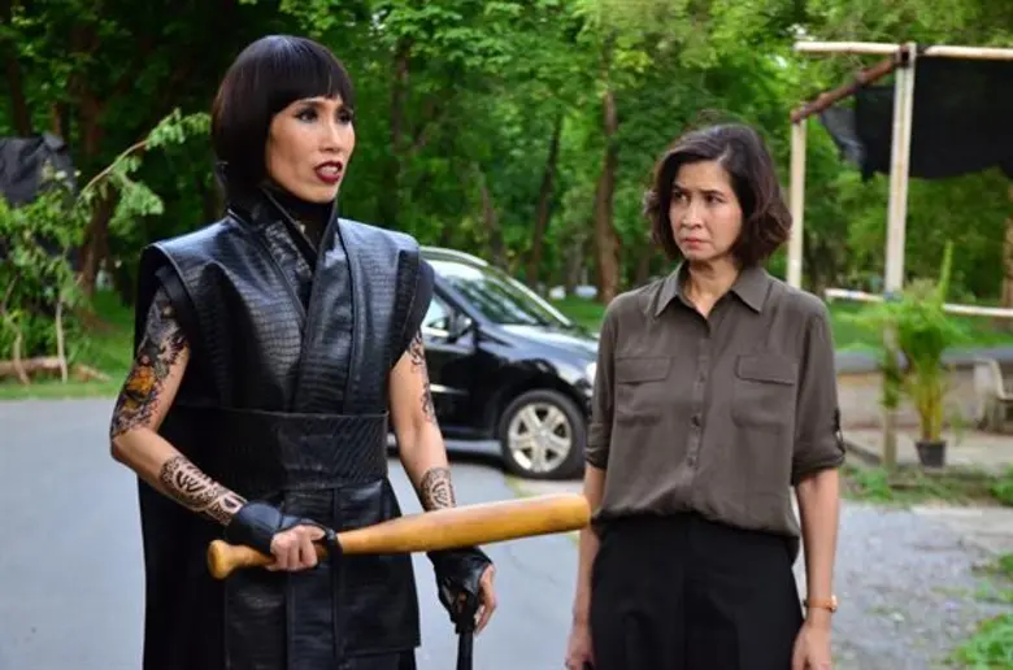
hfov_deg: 26.1
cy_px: 335
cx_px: 506
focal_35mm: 78
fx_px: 2189
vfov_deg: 17.4
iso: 1000
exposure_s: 1/250
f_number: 4.8
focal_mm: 52
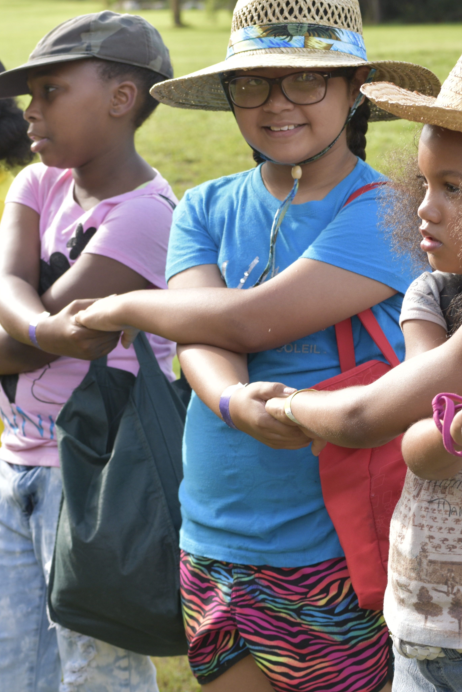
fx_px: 2305
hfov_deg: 11.4
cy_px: 358
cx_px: 264
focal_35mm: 120
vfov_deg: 17.1
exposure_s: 1/200
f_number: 7.1
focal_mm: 55
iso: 400
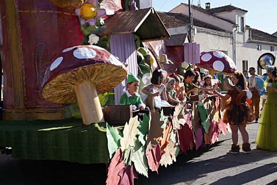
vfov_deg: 29.3
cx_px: 143
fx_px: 354
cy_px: 94
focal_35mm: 46
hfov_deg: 42.7
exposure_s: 1/250
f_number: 9
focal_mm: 44
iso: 200
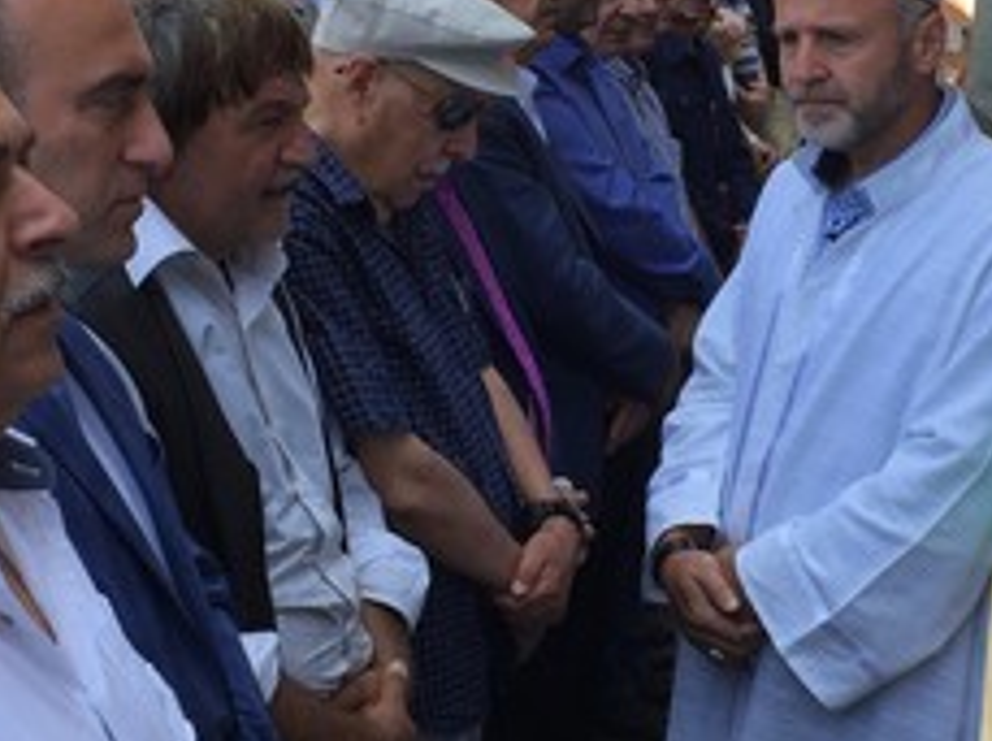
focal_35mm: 85
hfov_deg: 23.0
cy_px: 347
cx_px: 615
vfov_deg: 17.3
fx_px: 2432
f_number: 2.2
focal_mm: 4.15
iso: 32
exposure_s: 1/520
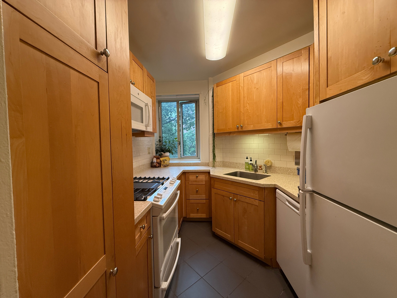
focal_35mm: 14
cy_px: 149
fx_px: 161
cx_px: 198
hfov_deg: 102.1
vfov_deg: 85.7
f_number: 2.2
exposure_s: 1/120
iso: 250
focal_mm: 2.22
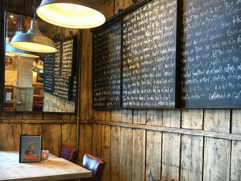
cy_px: 90
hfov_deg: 61.7
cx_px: 120
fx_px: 202
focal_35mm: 29
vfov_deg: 48.2
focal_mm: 4.15
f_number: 2.2
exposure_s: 1/33
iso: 200
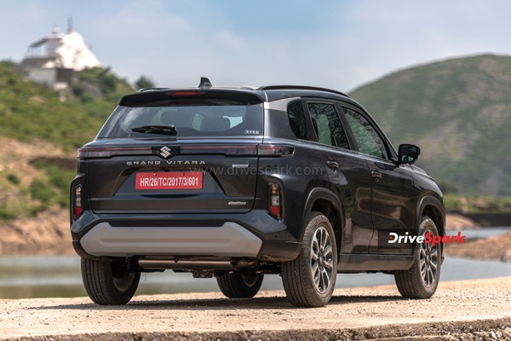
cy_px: 170
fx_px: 2129
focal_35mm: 150
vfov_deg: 9.1
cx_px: 256
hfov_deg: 13.7
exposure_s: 1/2500
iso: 125
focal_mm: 150
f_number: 2.8
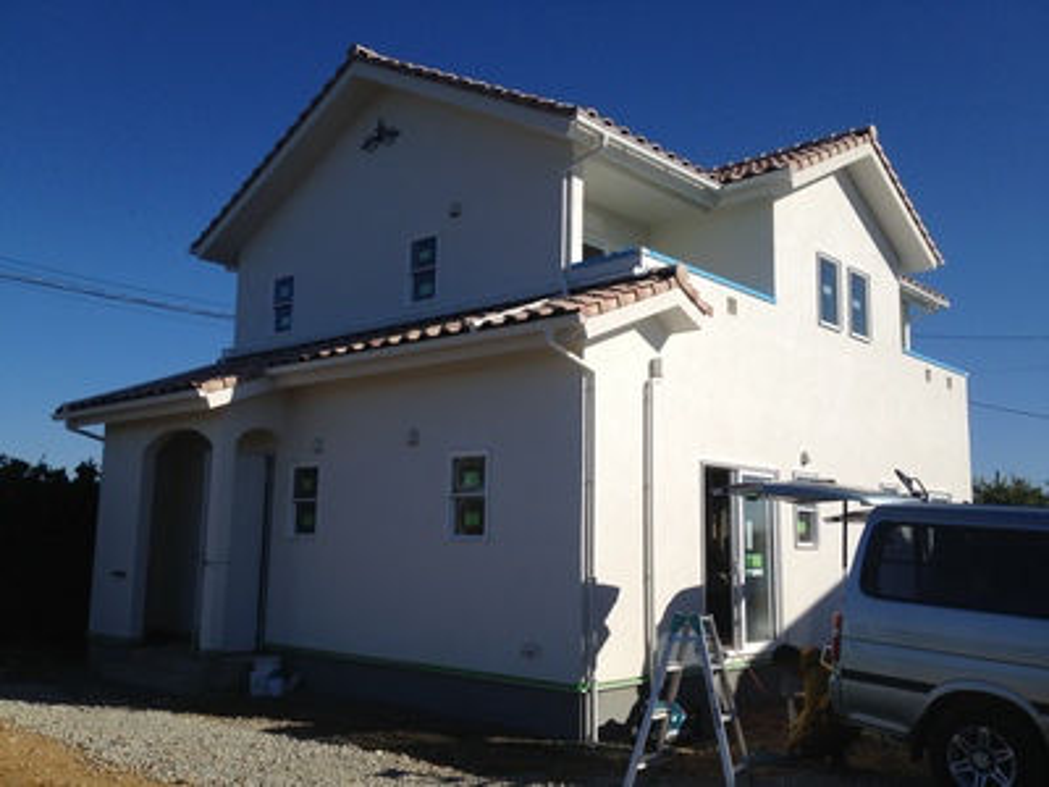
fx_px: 1061
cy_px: 394
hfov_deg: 52.6
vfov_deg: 40.7
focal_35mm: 35
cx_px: 524
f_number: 2.4
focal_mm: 4.28
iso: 50
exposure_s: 1/3067
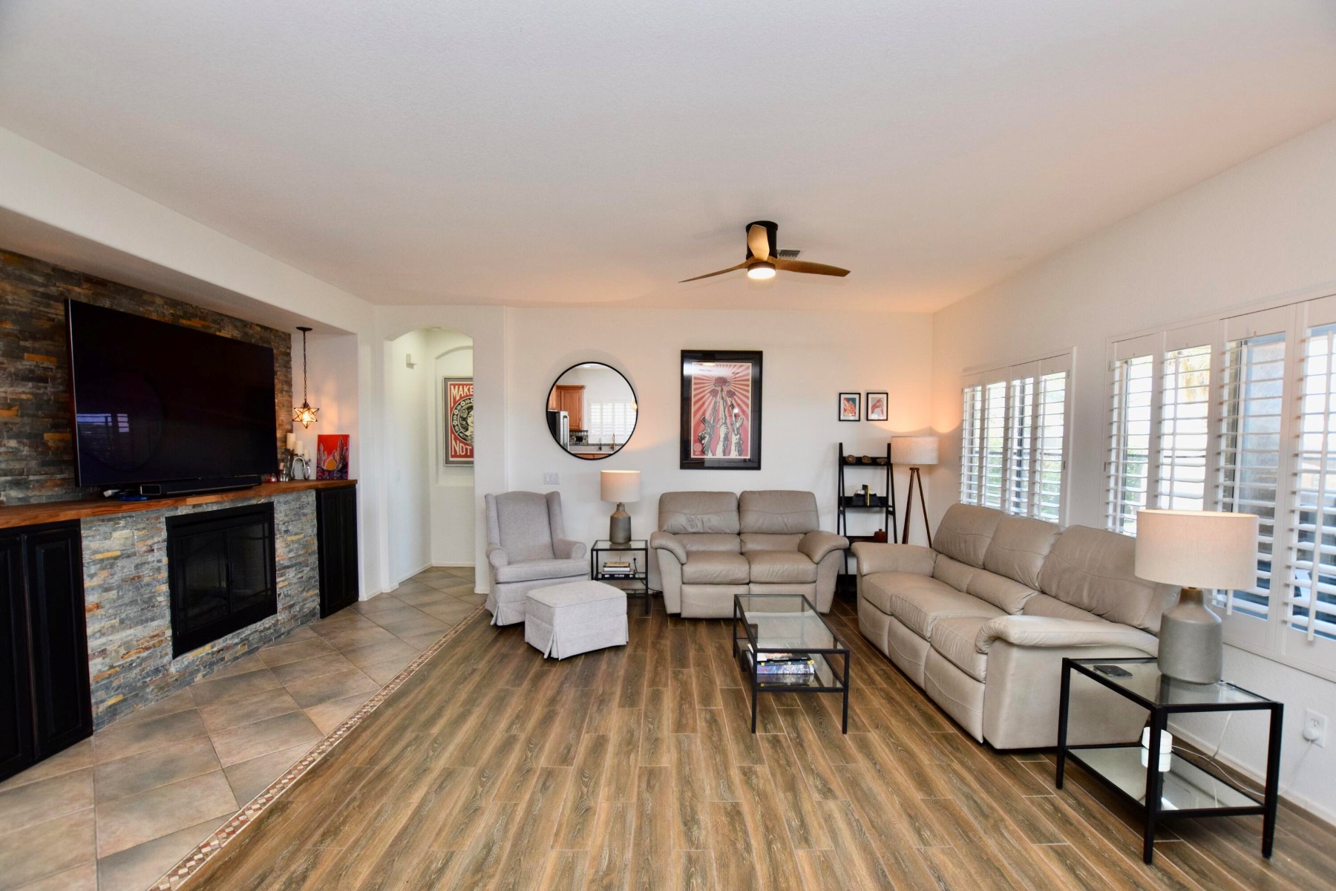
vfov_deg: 77.3
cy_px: 446
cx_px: 668
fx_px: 557
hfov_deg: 100.4
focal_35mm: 15
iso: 800
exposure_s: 1/100
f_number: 5
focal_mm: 10
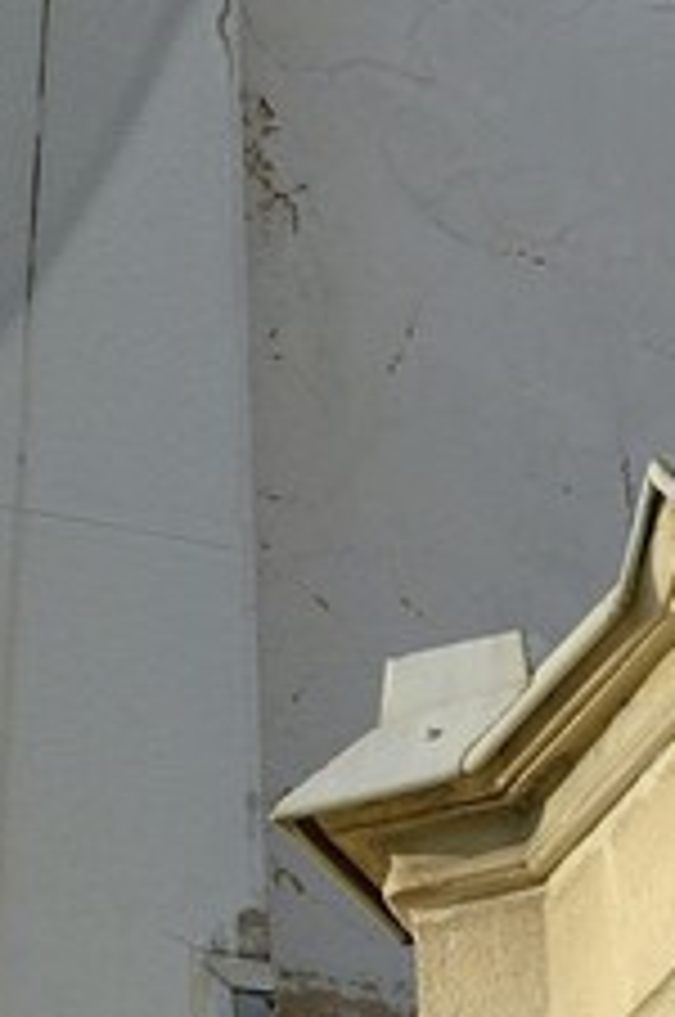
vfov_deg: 1.7
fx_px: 34980
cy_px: -734
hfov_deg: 1.1
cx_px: -1544
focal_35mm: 1240
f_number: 9
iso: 200
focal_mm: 175
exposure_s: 1/400
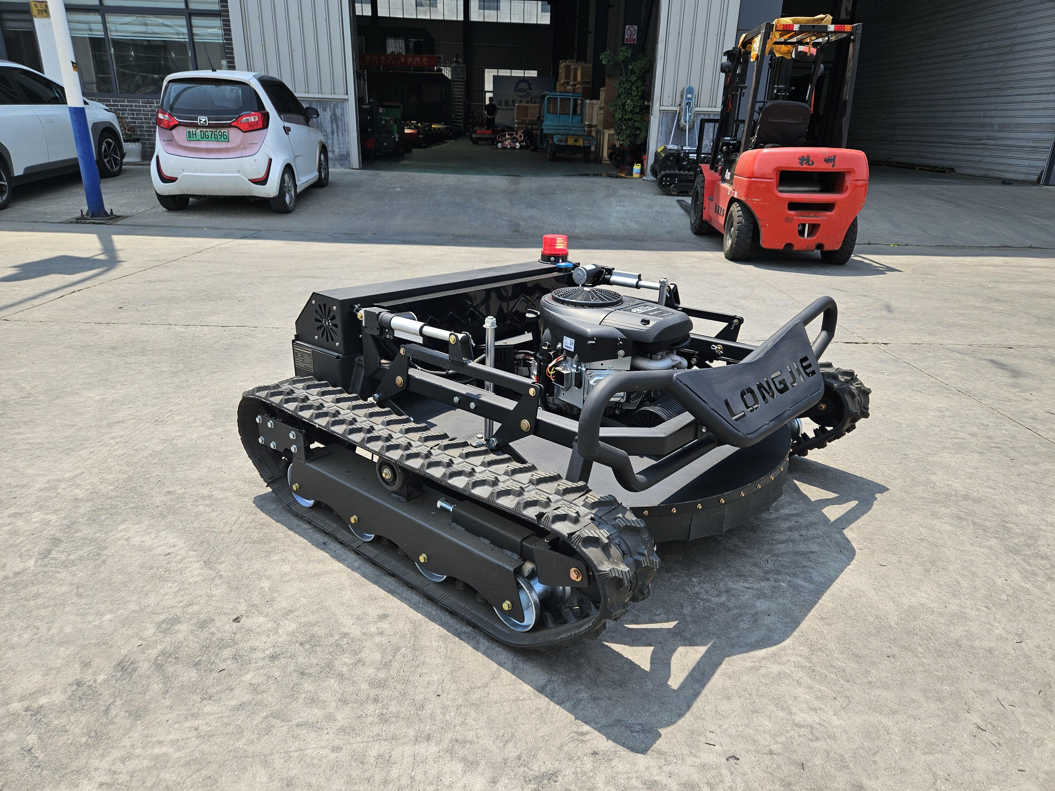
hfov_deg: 73.9
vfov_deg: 58.9
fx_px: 701
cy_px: 396
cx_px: 528
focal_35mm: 23
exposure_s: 1/1061
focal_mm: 5.4
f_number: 1.8
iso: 25
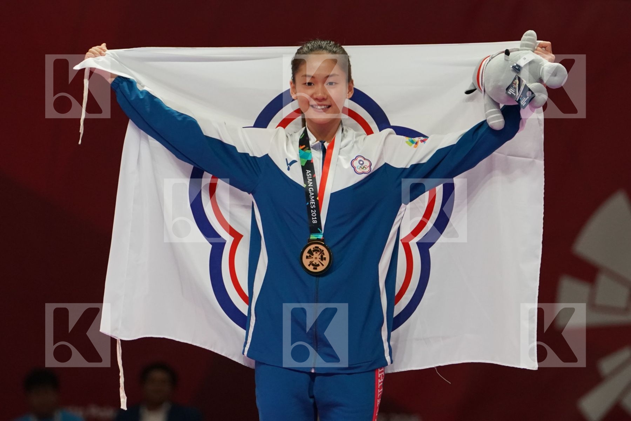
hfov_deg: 7.2
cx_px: 316
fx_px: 5048
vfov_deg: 4.8
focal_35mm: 288
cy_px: 210
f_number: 4
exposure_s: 1/1000
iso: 3200
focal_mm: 192
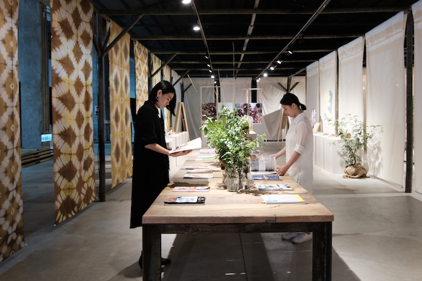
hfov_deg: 65.3
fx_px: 328
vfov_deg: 46.2
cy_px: 120
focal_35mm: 28
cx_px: 235
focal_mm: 16
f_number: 5
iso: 400
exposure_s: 1/4
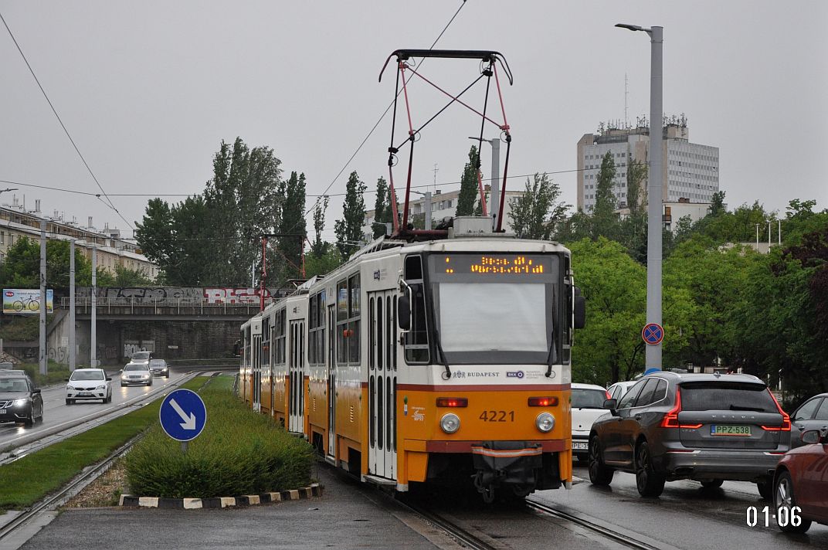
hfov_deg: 26.0
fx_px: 1792
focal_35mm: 78
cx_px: 414
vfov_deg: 17.4
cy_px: 275
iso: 900
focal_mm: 52
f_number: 5
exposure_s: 1/500
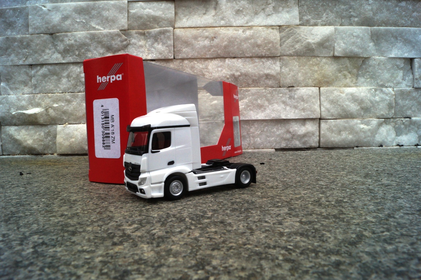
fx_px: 316
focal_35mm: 27
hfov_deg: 67.4
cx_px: 210
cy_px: 140
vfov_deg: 47.9
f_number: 20
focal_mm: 18
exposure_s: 1/60
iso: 400
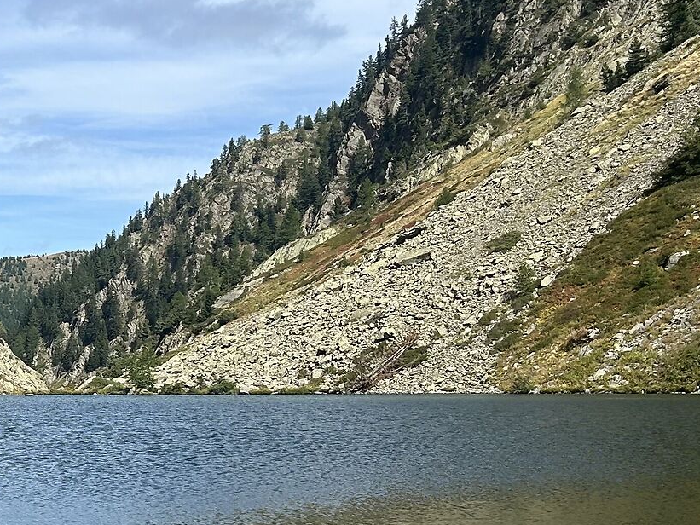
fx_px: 1537
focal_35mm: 76
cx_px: 2
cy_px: 436
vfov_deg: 19.2
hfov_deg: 24.5
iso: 50
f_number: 1.5
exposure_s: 1/4444
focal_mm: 5.7
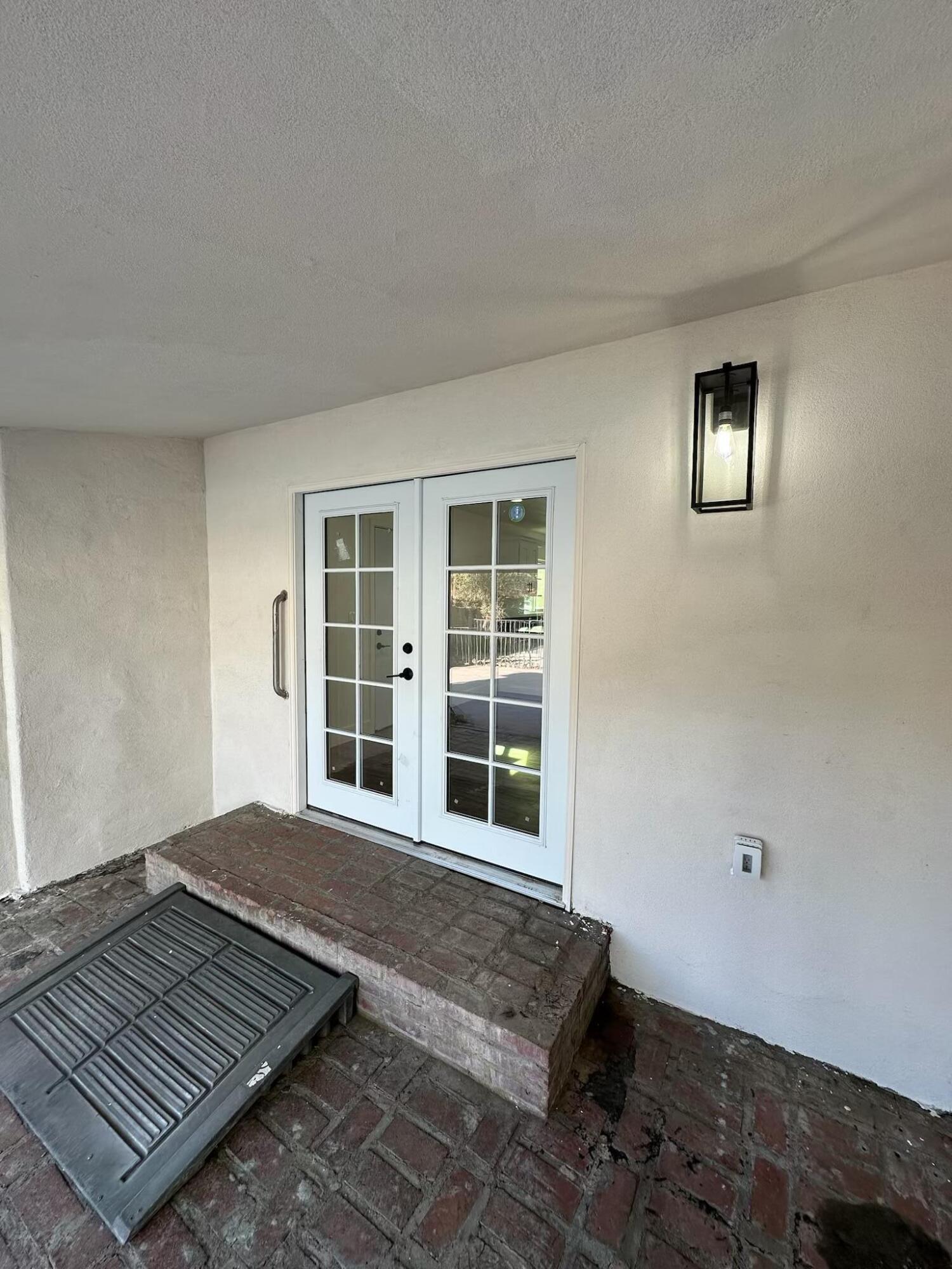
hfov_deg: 85.7
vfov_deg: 102.1
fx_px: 513
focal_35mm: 14
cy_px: 634
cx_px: 476
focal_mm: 2.22
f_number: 2.2
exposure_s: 1/160
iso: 40
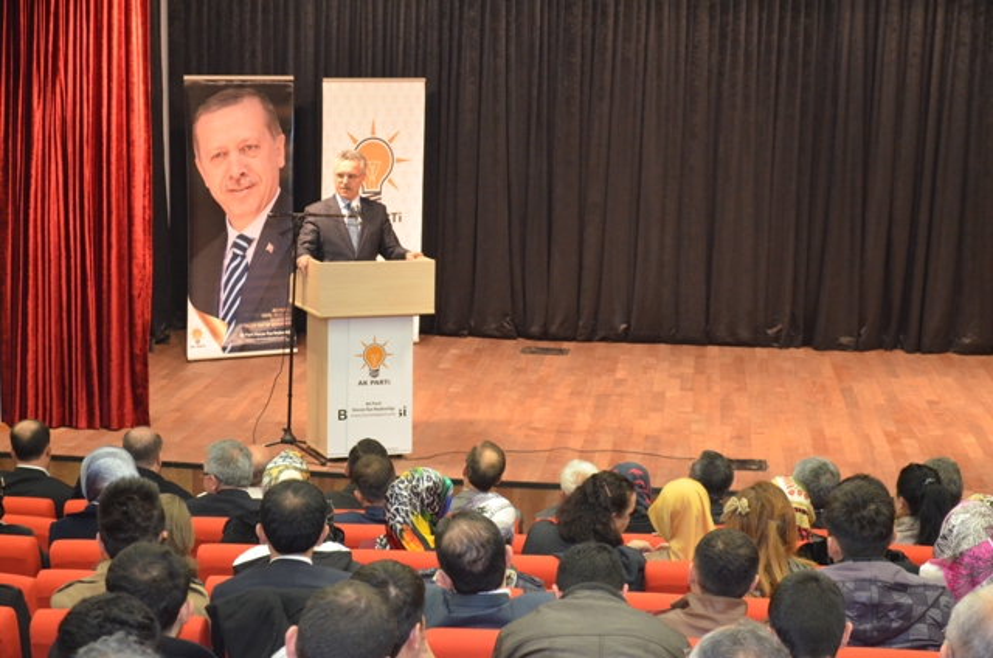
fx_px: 2271
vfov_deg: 16.5
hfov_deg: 24.7
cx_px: 496
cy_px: 329
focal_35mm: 82
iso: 2800
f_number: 5.6
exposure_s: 1/60
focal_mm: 55
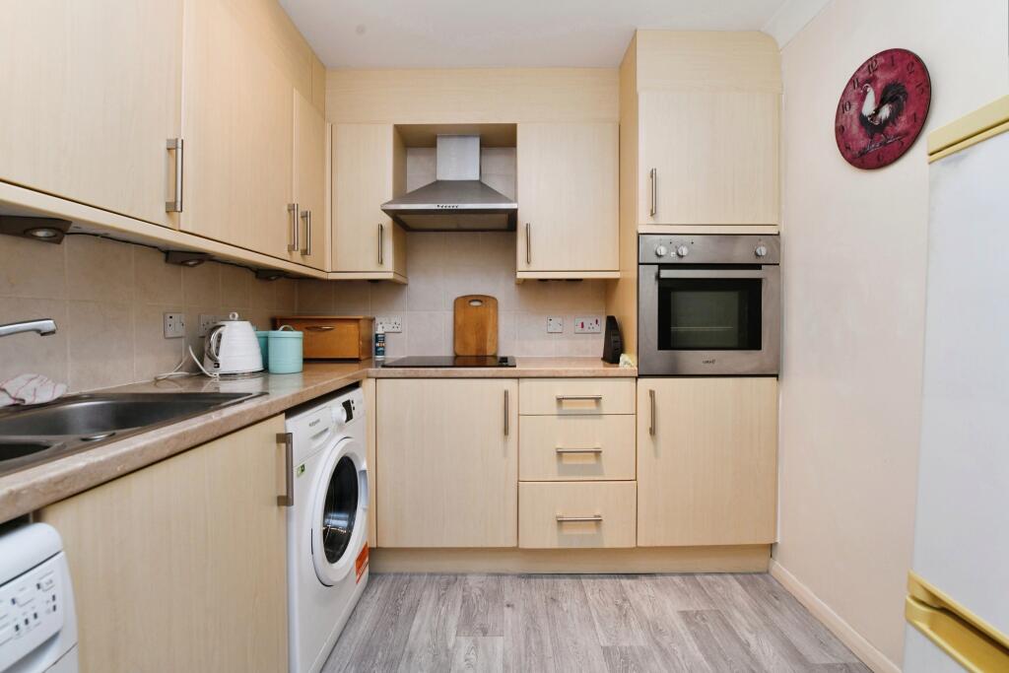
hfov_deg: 100.4
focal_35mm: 15
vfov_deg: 77.3
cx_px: 504
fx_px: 420
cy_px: 336
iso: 640
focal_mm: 15
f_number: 8
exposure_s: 1/60
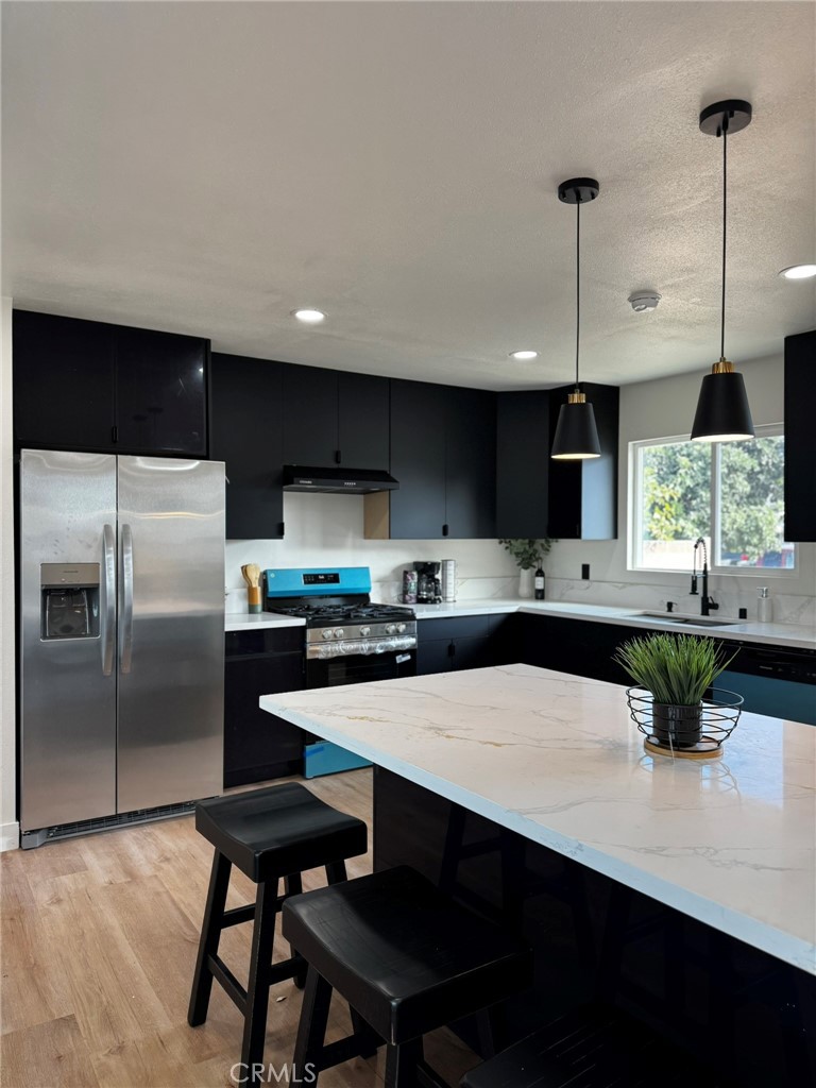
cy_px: 544
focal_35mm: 24
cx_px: 408
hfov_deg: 56.8
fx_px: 754
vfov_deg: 71.6
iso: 100
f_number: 1.78
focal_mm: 6.76
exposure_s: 1/120
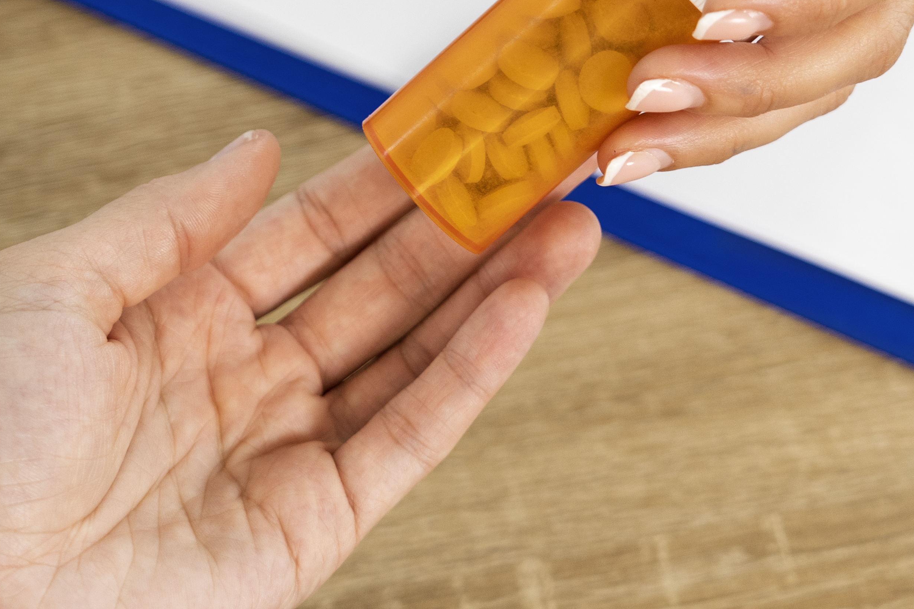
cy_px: -13
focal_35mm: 175
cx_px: 513
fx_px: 4443
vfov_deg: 7.8
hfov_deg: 11.7
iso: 400
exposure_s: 1/160
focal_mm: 72
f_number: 4
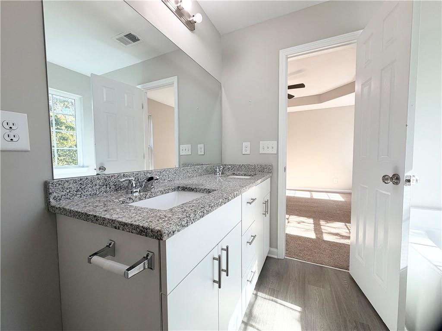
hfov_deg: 102.1
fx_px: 179
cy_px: 166
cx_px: 221
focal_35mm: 14
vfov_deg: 85.7
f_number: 2.2
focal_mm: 2.22
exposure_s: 1/120
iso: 64
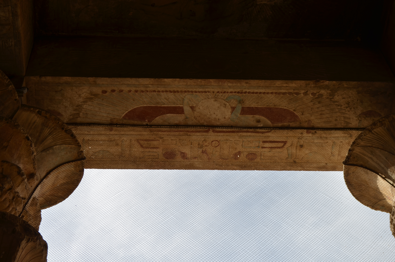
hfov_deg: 28.1
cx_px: 198
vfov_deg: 18.8
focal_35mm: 72
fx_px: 788
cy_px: 131
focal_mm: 48
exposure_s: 1/250
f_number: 8
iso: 100
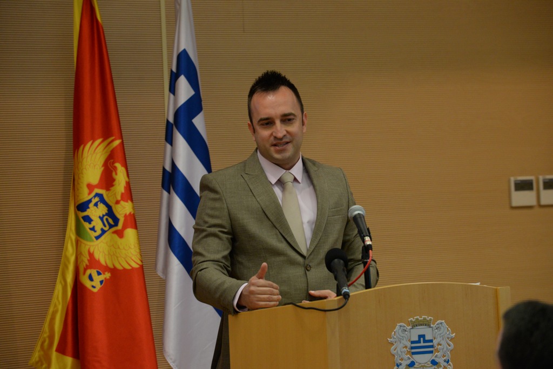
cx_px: 276
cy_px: 184
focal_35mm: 150
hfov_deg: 13.7
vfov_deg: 9.2
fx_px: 2305
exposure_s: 1/125
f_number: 5.6
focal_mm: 150
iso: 3200
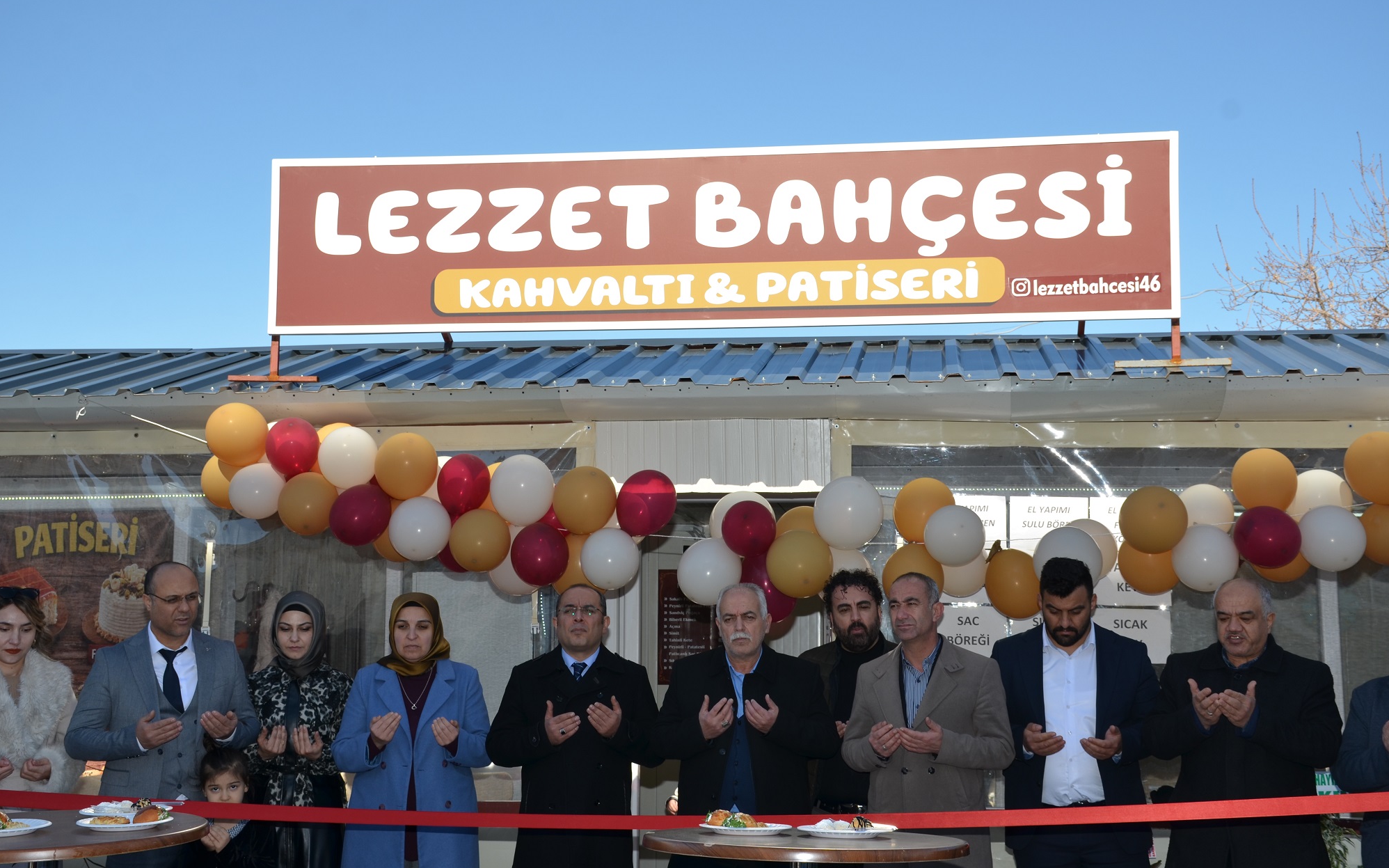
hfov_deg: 37.9
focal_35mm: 54
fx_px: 2025
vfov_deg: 24.2
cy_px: 443
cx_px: 694
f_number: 8
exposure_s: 1/250
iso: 100
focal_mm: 35
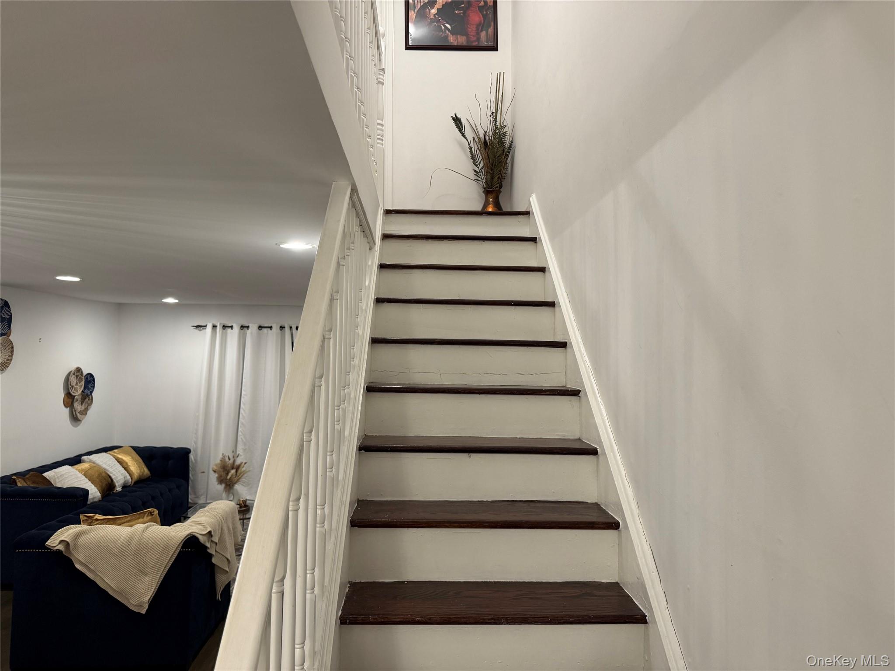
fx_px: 621
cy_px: 336
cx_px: 448
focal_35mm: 24
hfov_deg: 71.6
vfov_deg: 56.8
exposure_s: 1/60
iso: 200
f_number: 1.78
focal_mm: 6.76
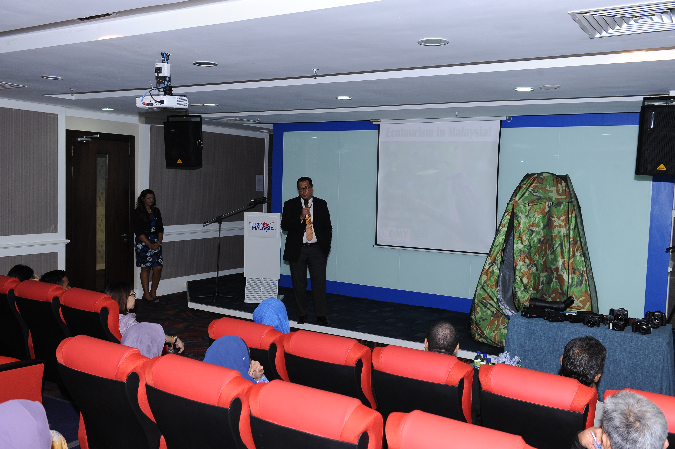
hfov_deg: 58.7
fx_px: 600
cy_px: 224
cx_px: 338
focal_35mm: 32
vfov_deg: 41.1
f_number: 5
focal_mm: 32
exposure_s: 1/160
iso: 800
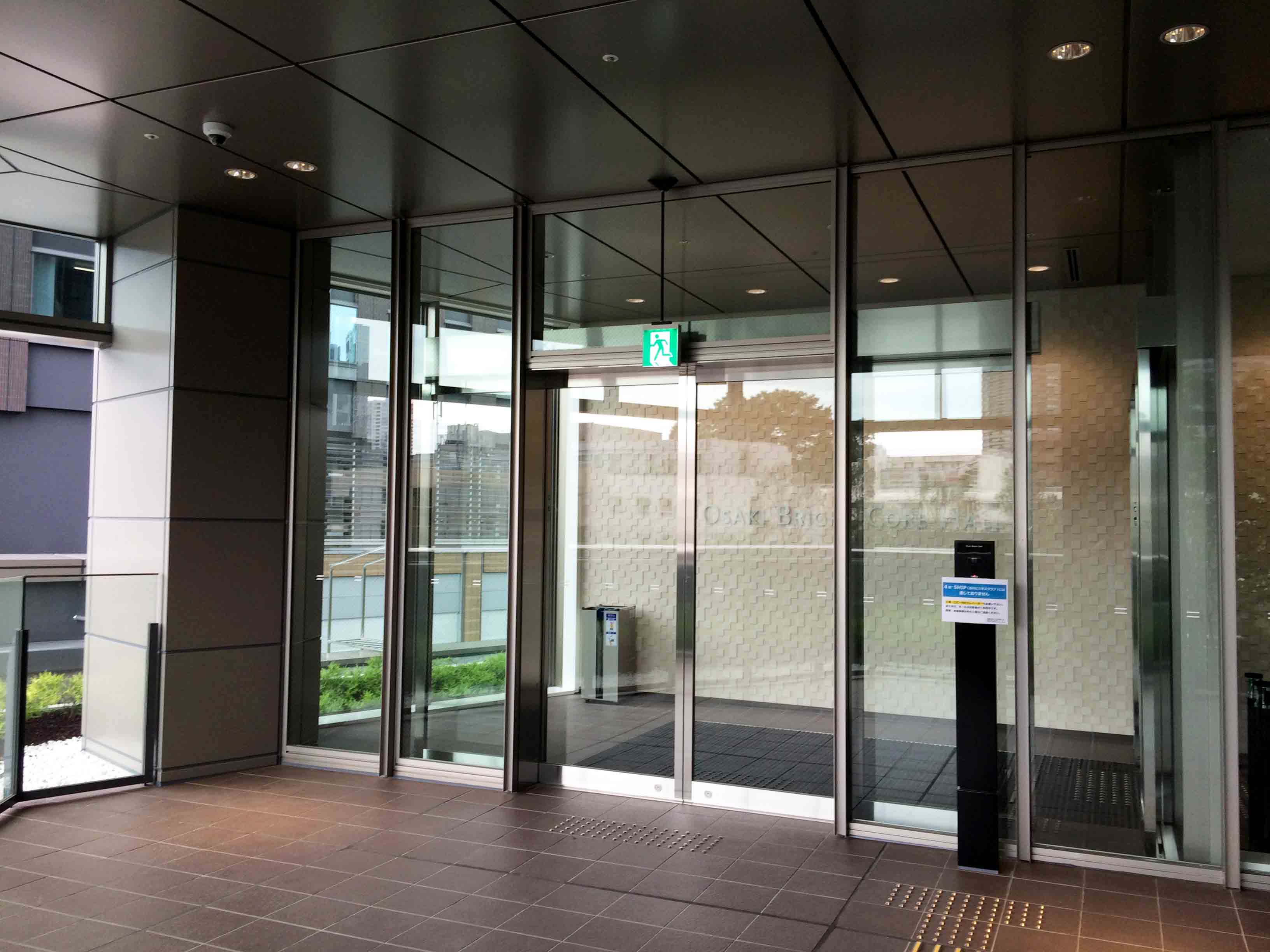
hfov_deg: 61.7
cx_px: 635
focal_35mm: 29
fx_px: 1064
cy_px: 476
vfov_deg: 48.2
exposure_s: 1/120
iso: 40
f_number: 2.2
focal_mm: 4.15
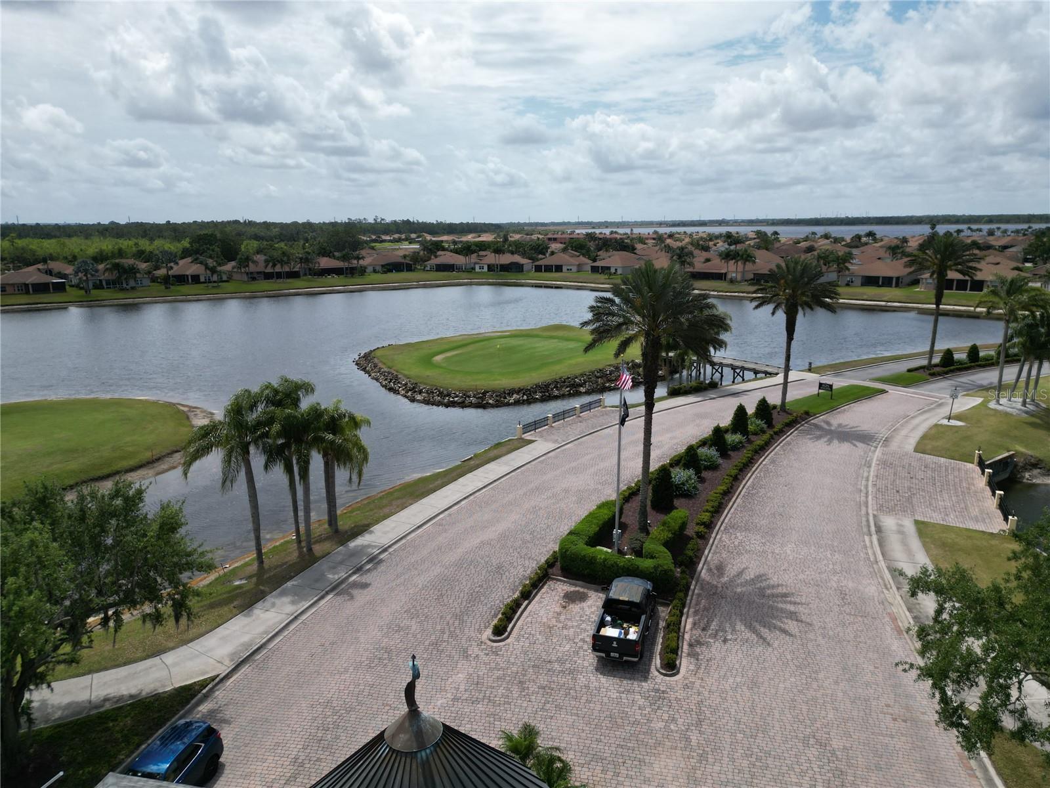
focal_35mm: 24
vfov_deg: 56.8
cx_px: 525
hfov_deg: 71.6
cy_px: 394
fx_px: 728
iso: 140
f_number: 1.7
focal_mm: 6.72
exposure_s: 1/6000
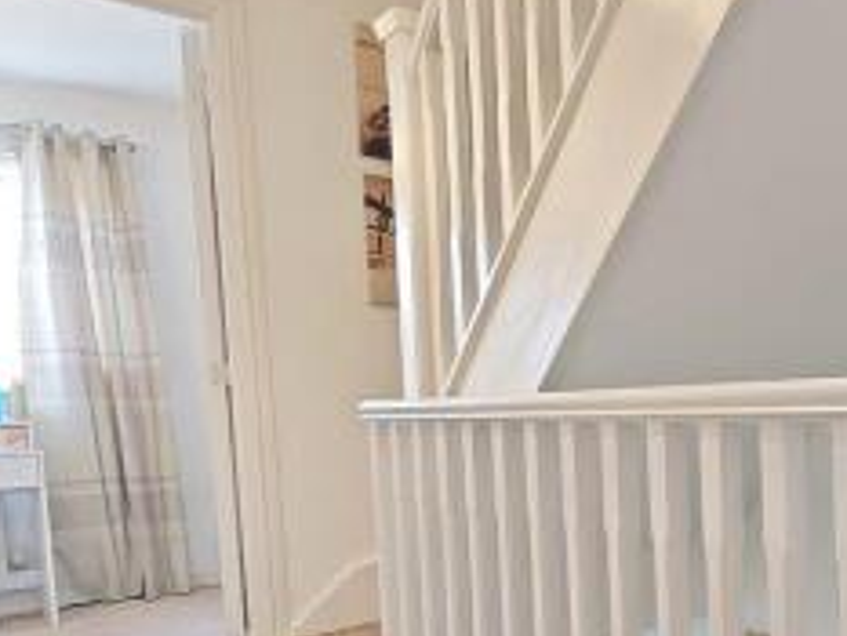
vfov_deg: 45.7
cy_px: 452
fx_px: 734
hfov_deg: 48.0
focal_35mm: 30
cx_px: 871
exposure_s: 1/33.3
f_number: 1.8
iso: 80
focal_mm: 2.03
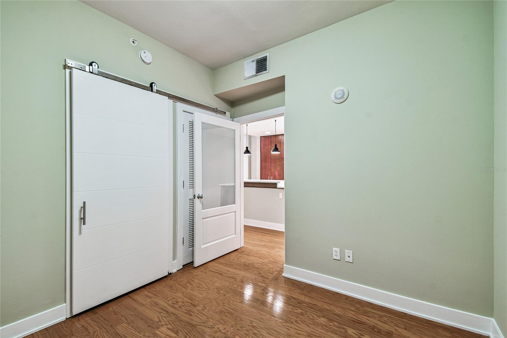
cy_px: 169
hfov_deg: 100.4
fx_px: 211
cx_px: 254
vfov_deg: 77.3
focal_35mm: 15
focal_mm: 10
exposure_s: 1/2
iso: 100
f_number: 7.1
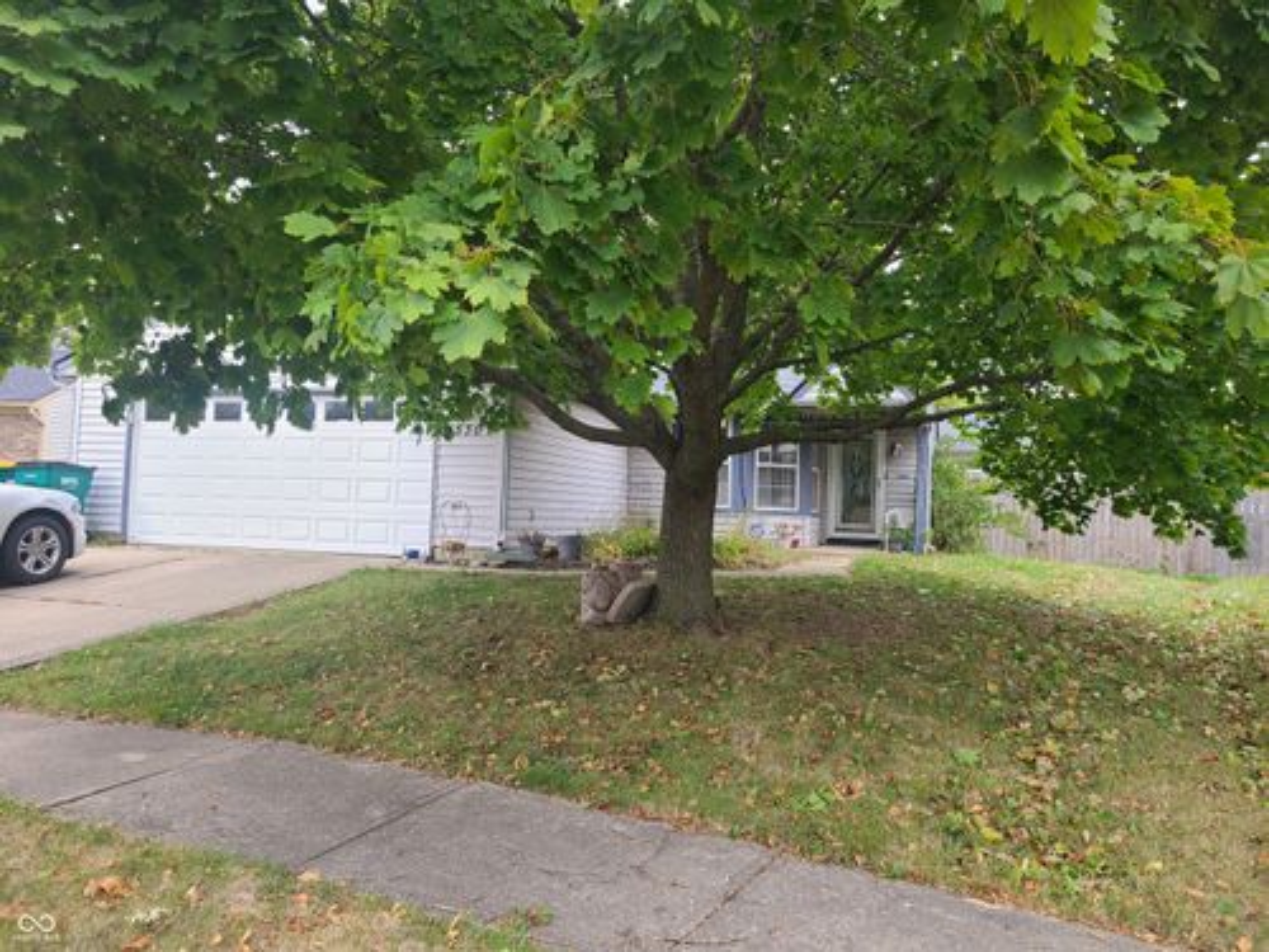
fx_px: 953
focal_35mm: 26
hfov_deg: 67.3
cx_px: 634
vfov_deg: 53.1
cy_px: 476
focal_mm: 5.4
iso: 40
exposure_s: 1/243
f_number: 1.8
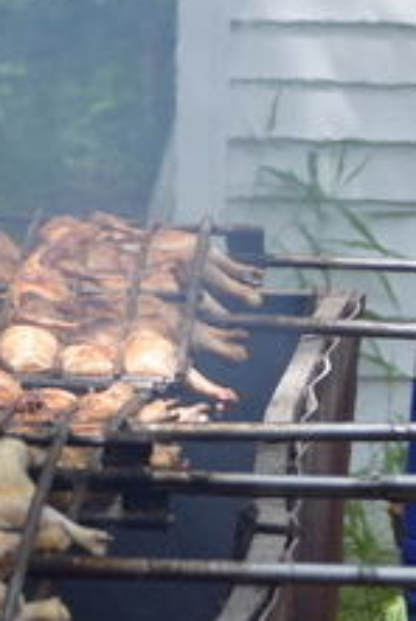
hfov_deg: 3.4
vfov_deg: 5.1
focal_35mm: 402
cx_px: -444
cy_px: 197
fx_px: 6953
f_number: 4
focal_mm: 55
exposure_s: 1/320
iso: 200
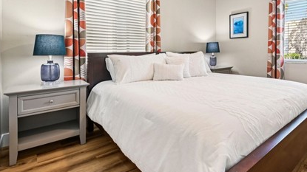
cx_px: 182
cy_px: 57
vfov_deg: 52.5
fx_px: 171
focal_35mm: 21
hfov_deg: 83.0
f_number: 8
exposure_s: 1/6
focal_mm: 13
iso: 250
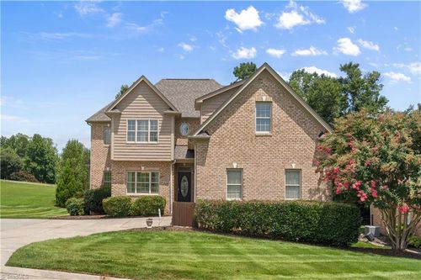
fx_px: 327
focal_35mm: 28
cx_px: 210
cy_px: 140
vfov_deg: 46.4
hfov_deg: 65.5
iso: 320
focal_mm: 28
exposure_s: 1/200
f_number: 8
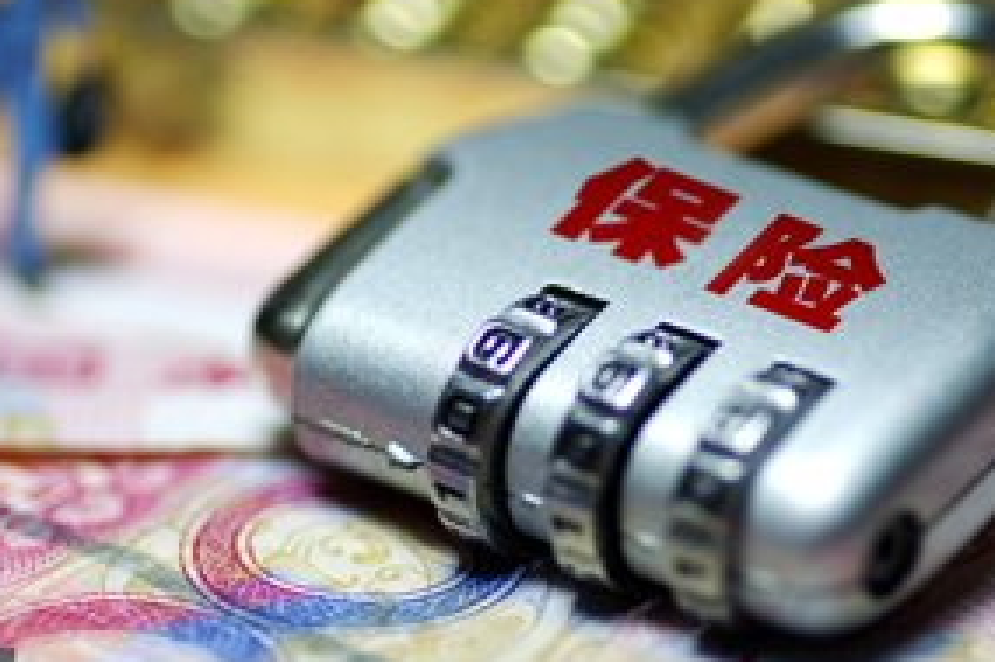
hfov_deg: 9.8
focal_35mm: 210
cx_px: 483
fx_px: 5801
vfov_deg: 6.5
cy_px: 243
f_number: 2.8
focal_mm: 100
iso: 100
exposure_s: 1/125
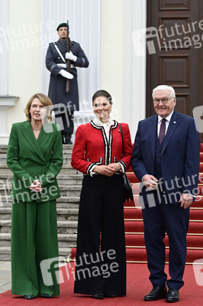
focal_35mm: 120
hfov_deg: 11.4
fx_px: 1017
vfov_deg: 17.1
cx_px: 102
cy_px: 153
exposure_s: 1/250
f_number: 6.3
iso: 1600
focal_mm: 120
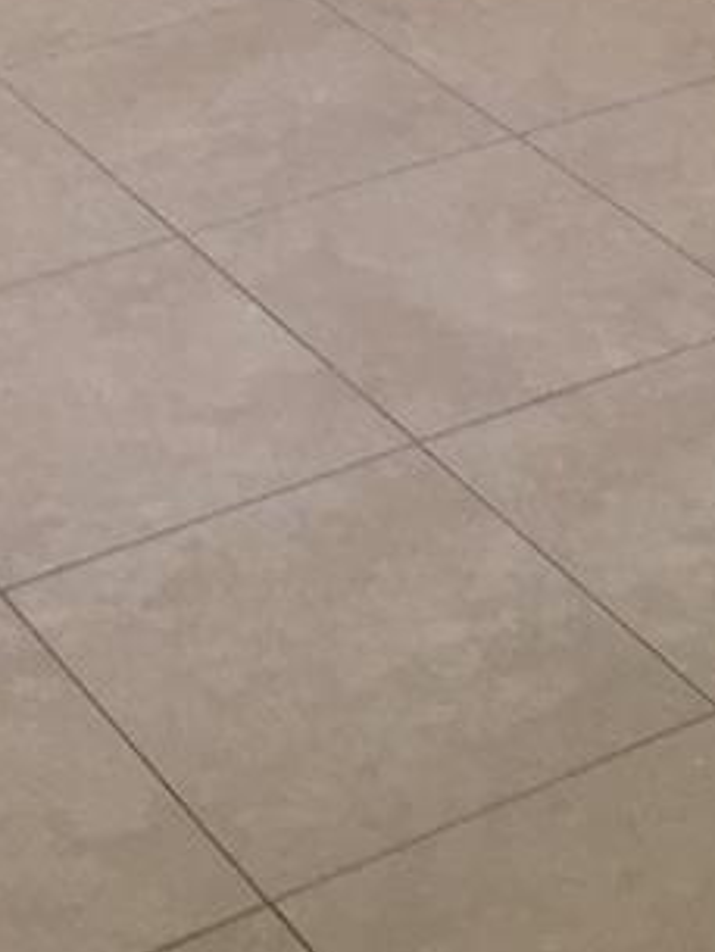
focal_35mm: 114
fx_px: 3137
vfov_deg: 15.1
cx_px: 219
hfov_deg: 13.0
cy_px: -721
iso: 80
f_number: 2.2
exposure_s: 1/30
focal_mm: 4.15
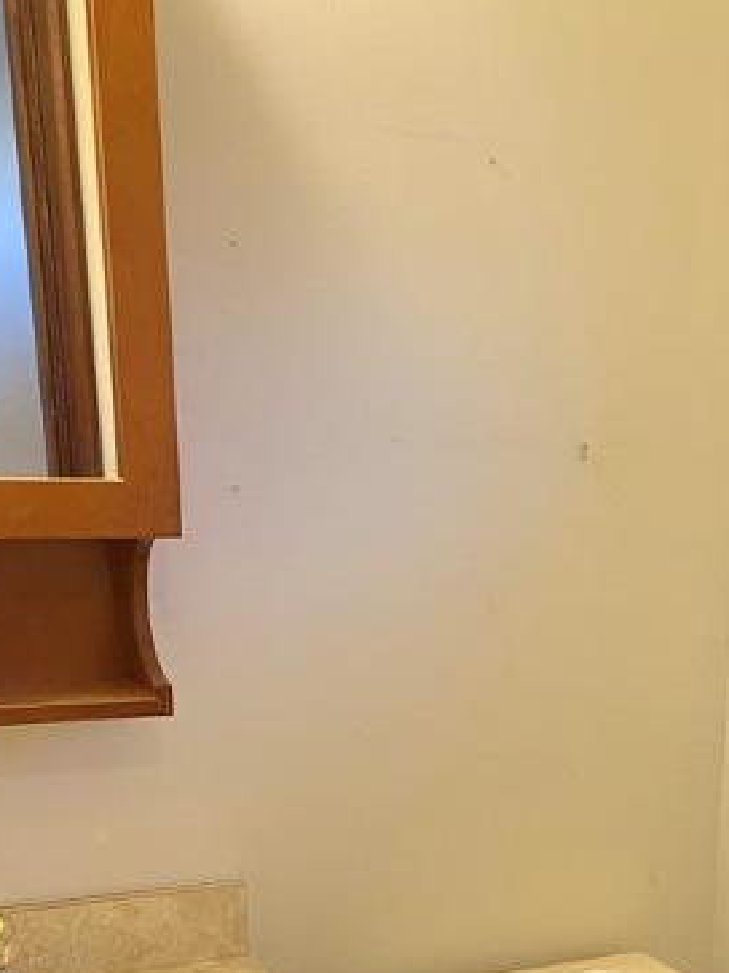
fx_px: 1545
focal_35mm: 55
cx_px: 691
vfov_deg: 32.4
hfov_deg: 25.5
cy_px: 957
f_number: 1.8
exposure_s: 1/60
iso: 160
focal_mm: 4.25
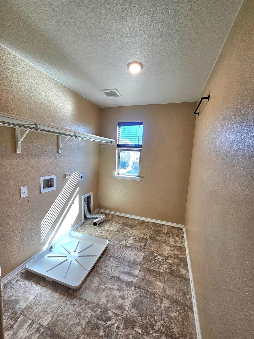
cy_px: 170
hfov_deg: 89.9
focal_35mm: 13
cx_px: 127
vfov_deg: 106.2
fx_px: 127
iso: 64
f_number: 2.2
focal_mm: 2.2
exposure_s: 1/120
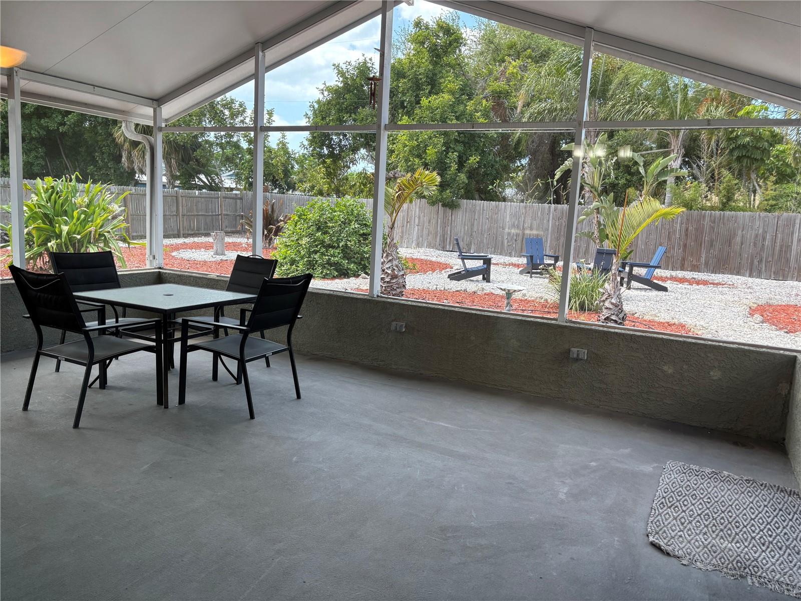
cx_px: 400
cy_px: 300
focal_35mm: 26
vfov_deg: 53.1
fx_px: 602
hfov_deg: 67.3
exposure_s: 1/137
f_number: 1.6
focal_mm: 5.96
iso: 40
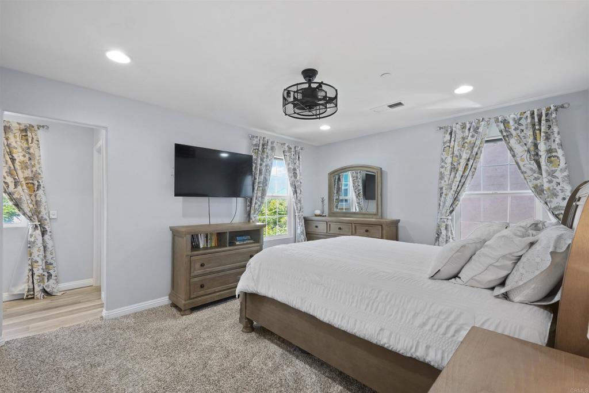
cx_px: 294
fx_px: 245
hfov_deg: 100.4
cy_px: 196
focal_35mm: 15
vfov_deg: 77.3
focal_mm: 10
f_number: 8
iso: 100
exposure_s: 1/1.6
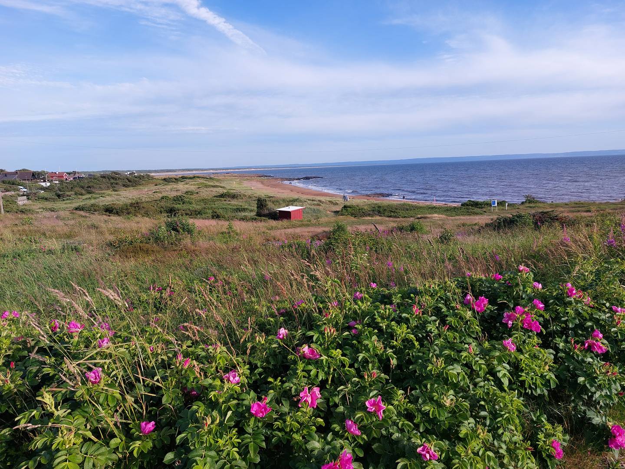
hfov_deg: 71.6
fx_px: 433
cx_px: 312
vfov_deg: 56.8
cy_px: 234
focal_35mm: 24
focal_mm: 5.23
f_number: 1.8
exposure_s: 1/716
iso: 25
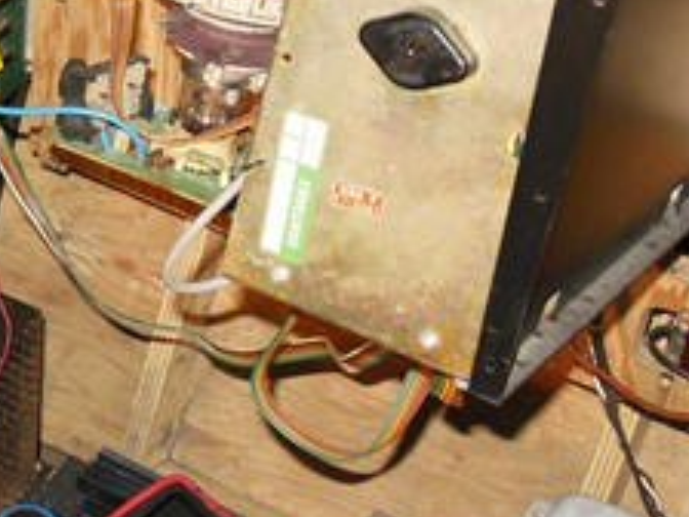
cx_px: 3
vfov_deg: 14.8
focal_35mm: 100
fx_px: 1990
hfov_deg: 19.1
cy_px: 280
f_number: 4
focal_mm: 8.9
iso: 320
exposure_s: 1/60
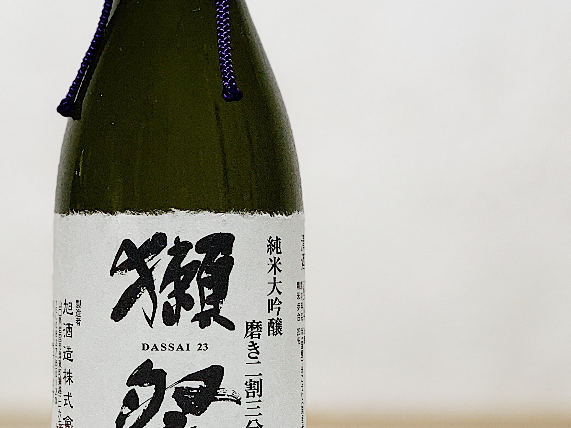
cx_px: 164
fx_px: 1963
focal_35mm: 119
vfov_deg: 12.4
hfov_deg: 16.5
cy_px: 78
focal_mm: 6
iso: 100
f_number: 2.4
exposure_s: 1/50
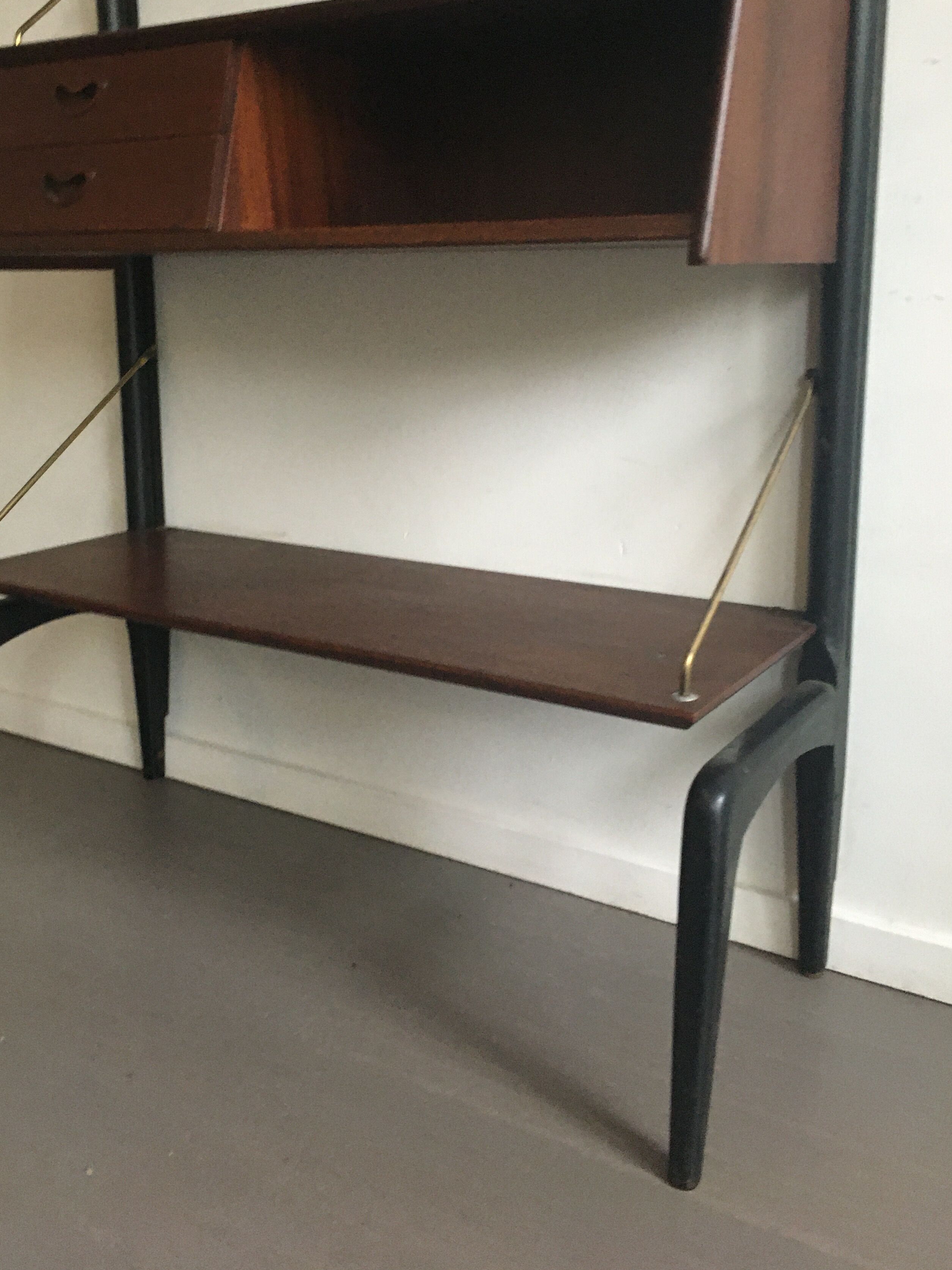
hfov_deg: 40.6
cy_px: 509
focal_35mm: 35
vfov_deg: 52.3
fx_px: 1283
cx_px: 392
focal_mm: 4.15
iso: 200
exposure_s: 1/25
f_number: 2.2
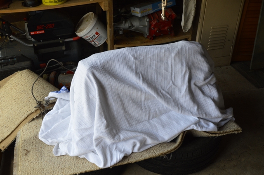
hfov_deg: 49.6
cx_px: 132
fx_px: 286
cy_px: 88
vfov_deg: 34.2
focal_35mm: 39
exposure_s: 1/60
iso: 400
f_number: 4
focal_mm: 26
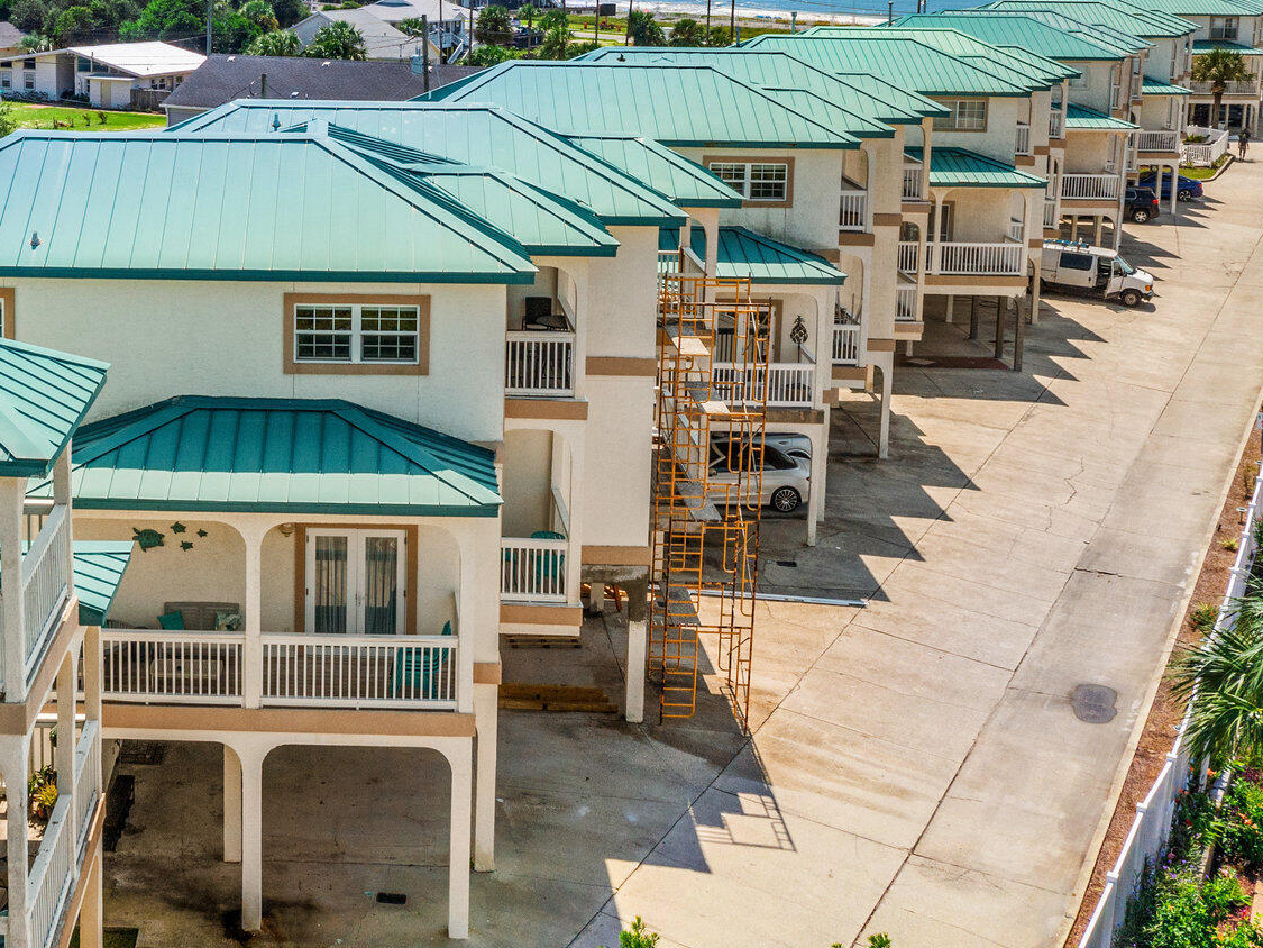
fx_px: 1788
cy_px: 197
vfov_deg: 29.1
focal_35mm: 49
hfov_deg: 37.8
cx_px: 289
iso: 100
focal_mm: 10.26
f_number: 6.3
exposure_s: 1/640
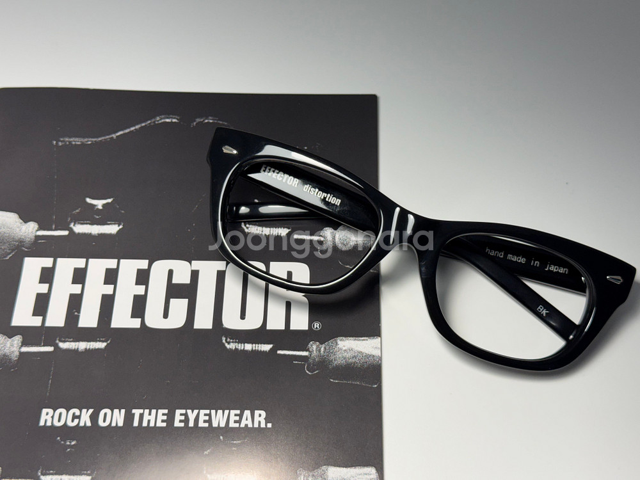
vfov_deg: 30.3
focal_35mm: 48
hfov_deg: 39.7
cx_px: 320
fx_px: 887
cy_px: 240
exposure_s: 1/170
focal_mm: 6.76
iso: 80
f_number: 1.78
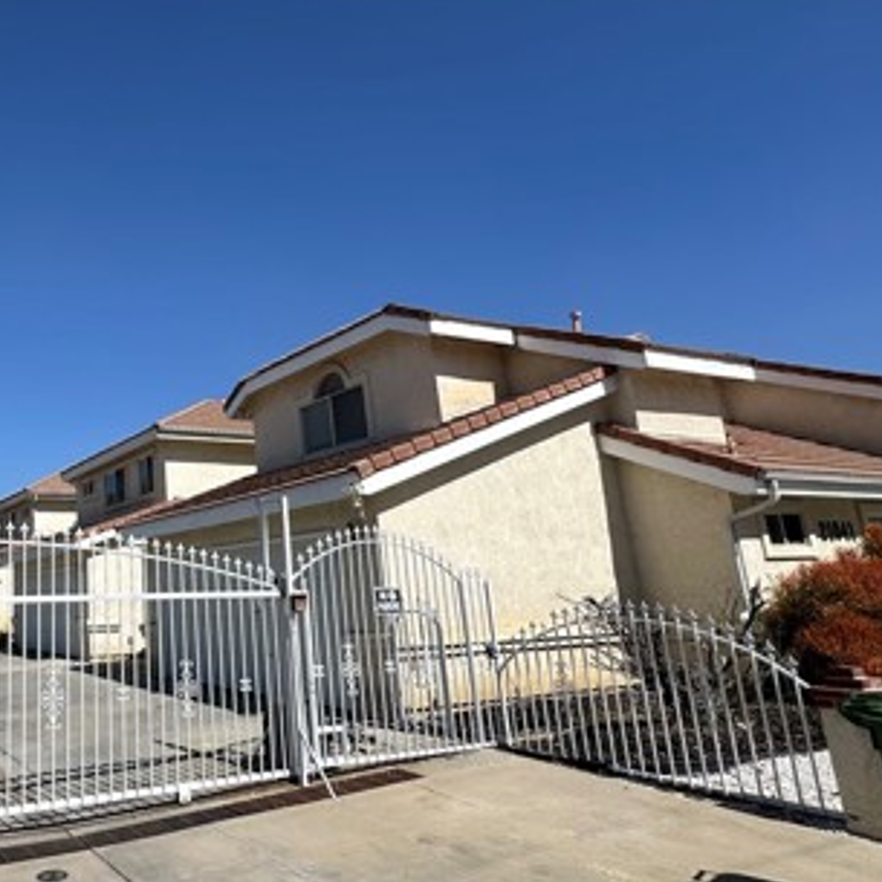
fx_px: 749
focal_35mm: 26
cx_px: 110
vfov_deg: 60.9
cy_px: 422
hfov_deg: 54.2
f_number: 2.2
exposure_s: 1/4000
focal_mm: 2.22
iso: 50
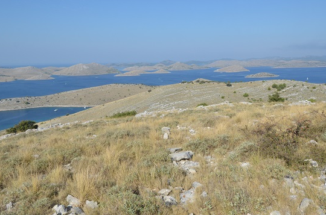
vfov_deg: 43.3
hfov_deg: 62.0
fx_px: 271
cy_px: 99
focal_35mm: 30
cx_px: 154
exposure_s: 1/3200
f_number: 6.3
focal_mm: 18
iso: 640
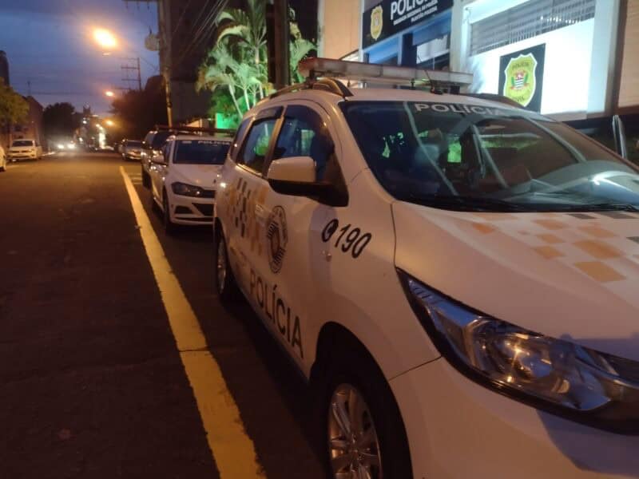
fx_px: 498
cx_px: 320
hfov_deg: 65.3
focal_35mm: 27
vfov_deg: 51.4
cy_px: 240
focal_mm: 4.7
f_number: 1.7
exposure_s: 1/24
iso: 544
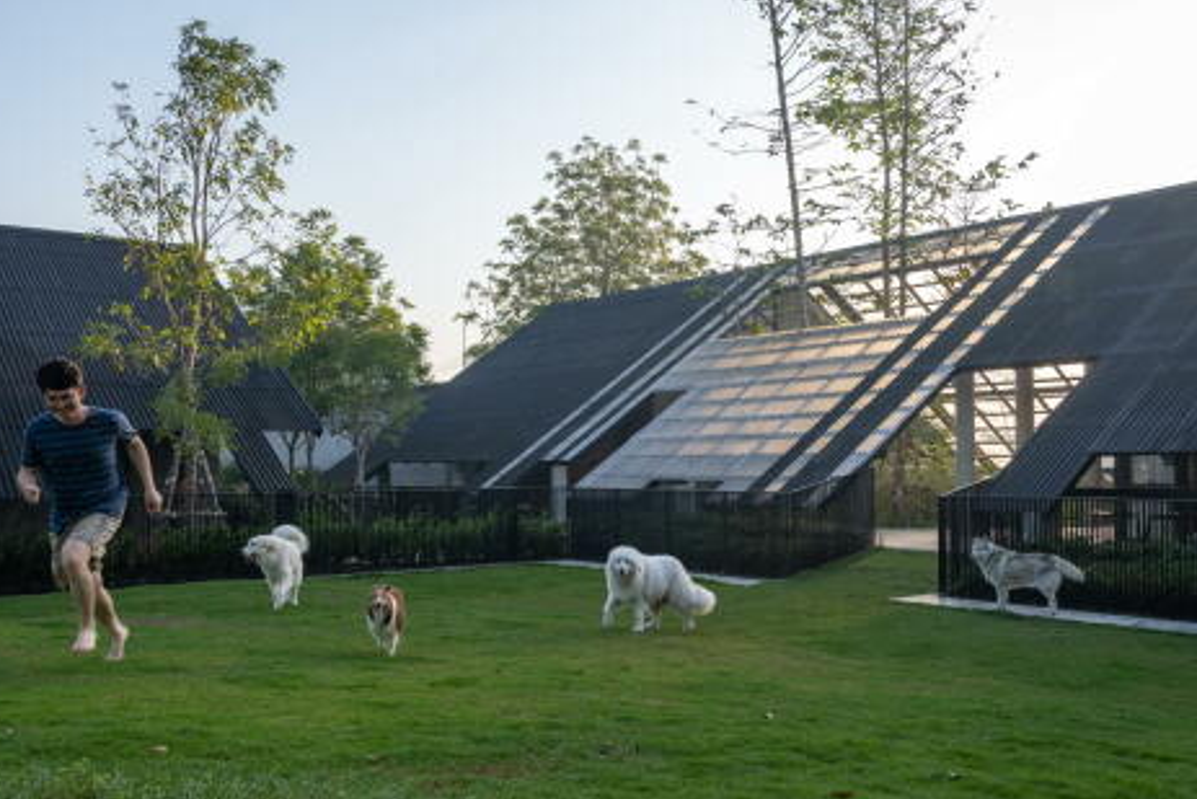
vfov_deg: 37.1
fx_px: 1186
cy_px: 471
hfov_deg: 53.5
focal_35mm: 36
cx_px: 651
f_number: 10
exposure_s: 1/320
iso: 400
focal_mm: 27.5
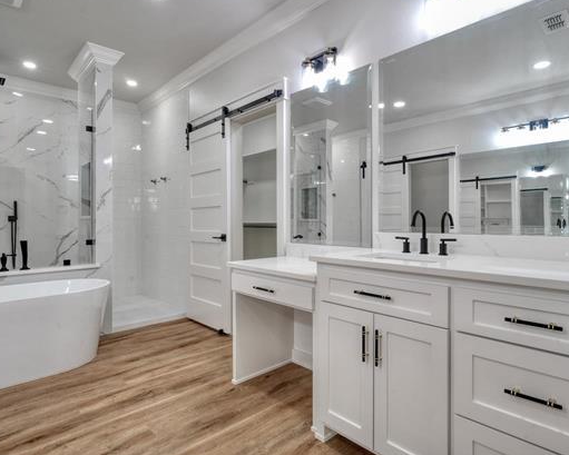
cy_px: 222
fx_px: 337
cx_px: 312
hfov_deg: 80.1
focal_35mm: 20
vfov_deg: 68.1
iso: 200
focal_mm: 17
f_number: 11
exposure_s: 1/2.5
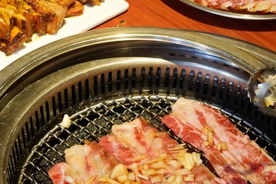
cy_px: 144
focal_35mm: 81
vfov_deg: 16.7
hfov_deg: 25.1
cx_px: 142
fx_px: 621
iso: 3200
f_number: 4.5
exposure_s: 1/50
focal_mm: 30
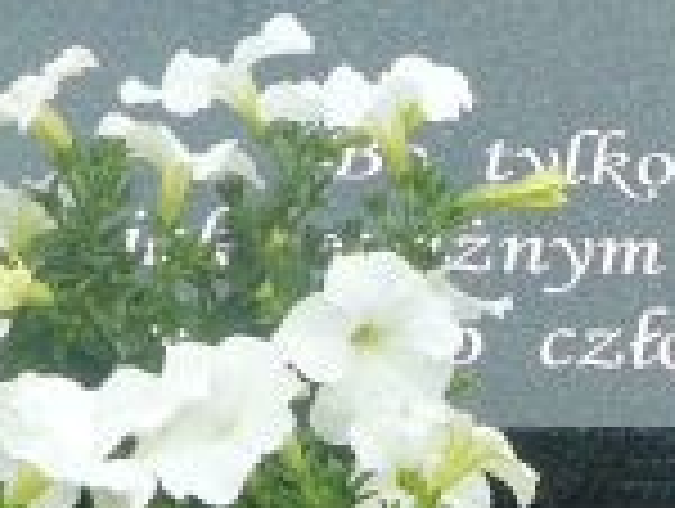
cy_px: 211
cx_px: 666
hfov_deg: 13.1
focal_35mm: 149
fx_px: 2910
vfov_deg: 10.0
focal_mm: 5.2
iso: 80
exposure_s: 1/640
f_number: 2.8
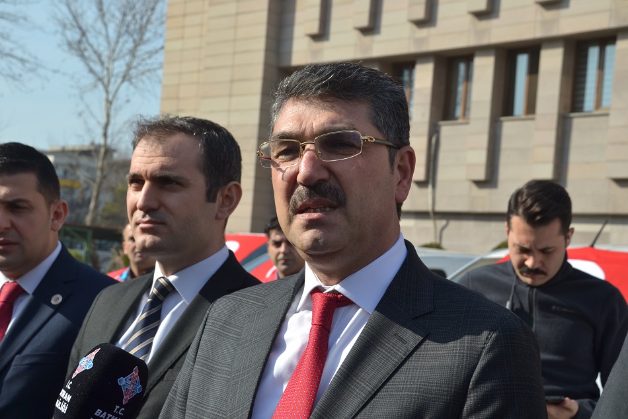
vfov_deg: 20.6
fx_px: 1151
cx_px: 314
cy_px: 210
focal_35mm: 66
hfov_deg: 30.5
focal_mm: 44
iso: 100
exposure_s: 1/200
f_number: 7.1
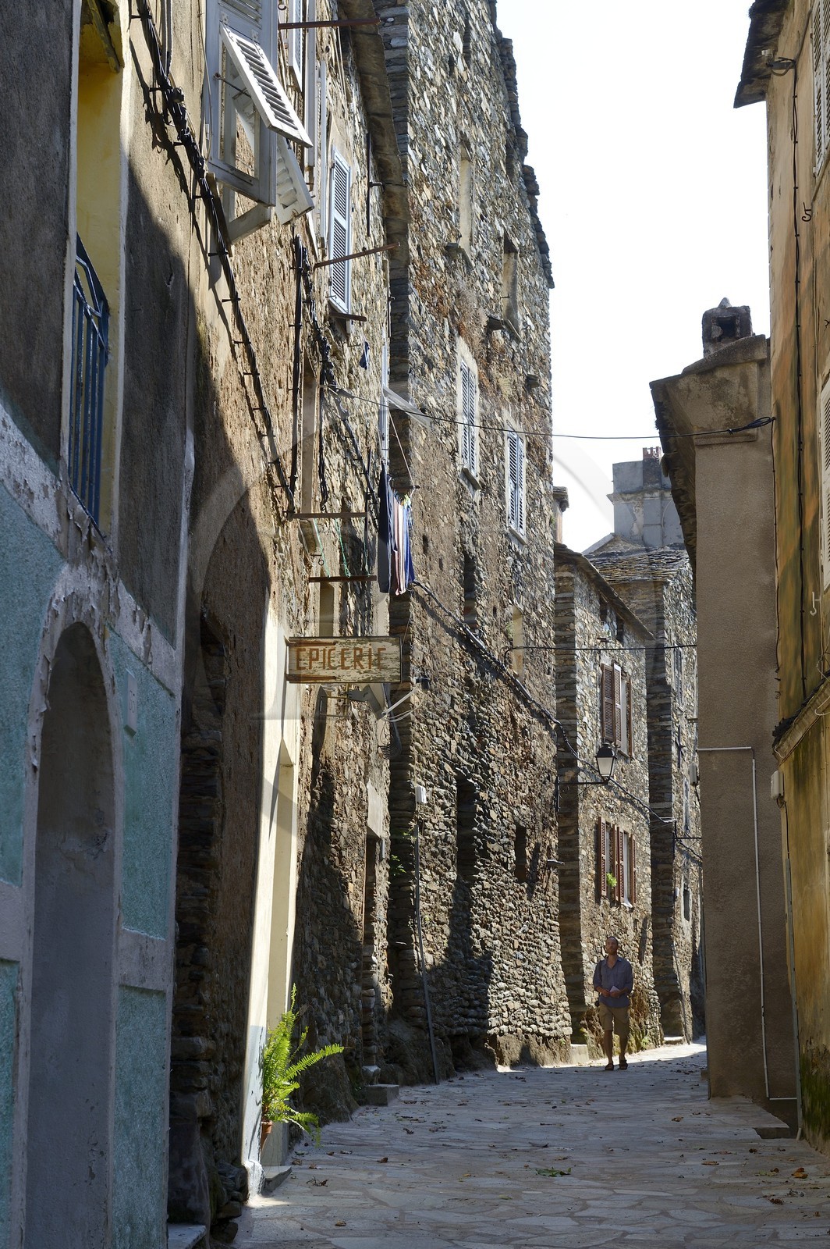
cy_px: 624
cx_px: 415
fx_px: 2078
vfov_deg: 33.4
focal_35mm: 60
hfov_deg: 22.6
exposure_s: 1/200
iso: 200
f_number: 10
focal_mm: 60
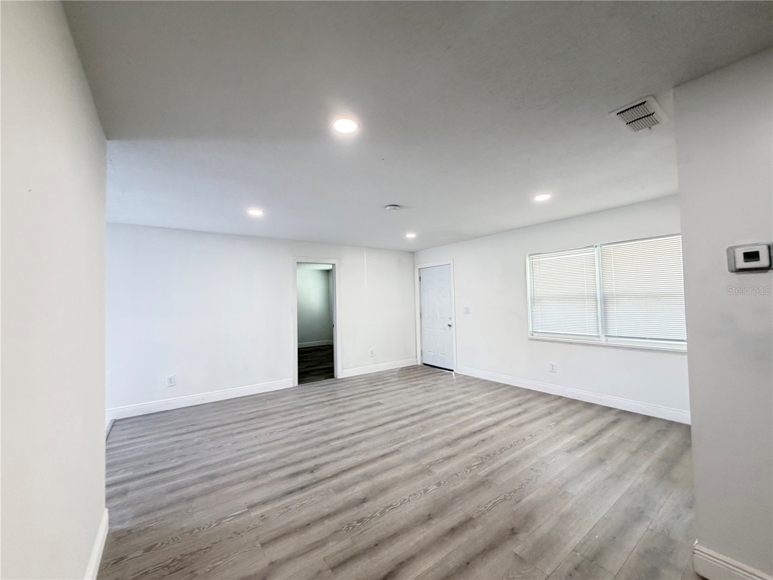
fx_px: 313
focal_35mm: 14
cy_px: 290
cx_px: 386
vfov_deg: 85.7
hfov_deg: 102.1
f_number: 2.2
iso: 200
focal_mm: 2.22
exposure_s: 1/60
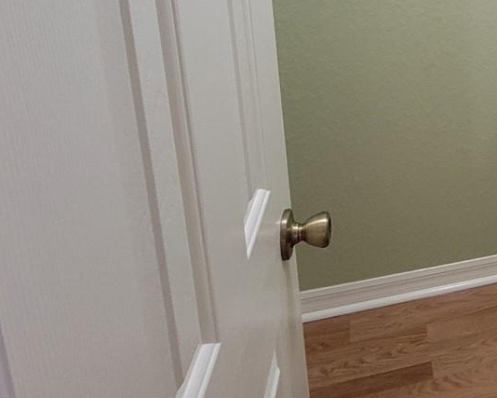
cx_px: 533
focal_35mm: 38
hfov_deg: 39.9
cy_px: -49
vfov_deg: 33.6
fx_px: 559
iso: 320
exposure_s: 1/60
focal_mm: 2.2
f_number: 2.2
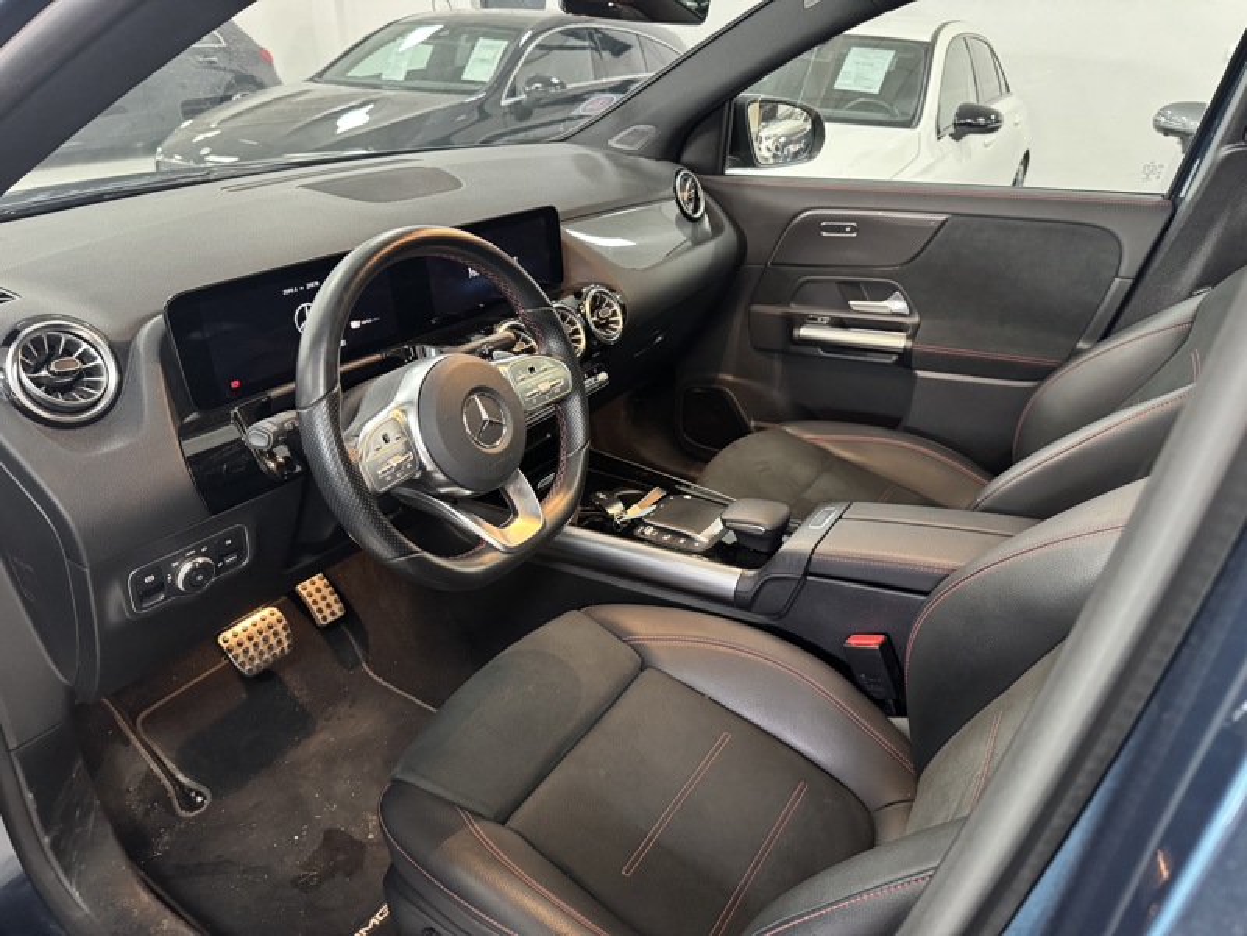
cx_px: 624
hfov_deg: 71.6
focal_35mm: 24
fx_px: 865
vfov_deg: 56.8
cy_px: 468
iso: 640
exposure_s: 1/33
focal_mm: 6.76
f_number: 1.78
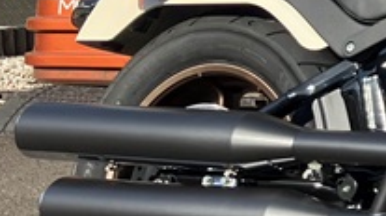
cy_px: 56
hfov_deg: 12.7
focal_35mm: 151
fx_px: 1544
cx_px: 748
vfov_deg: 8.0
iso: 32
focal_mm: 3.99
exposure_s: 1/867
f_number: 1.8
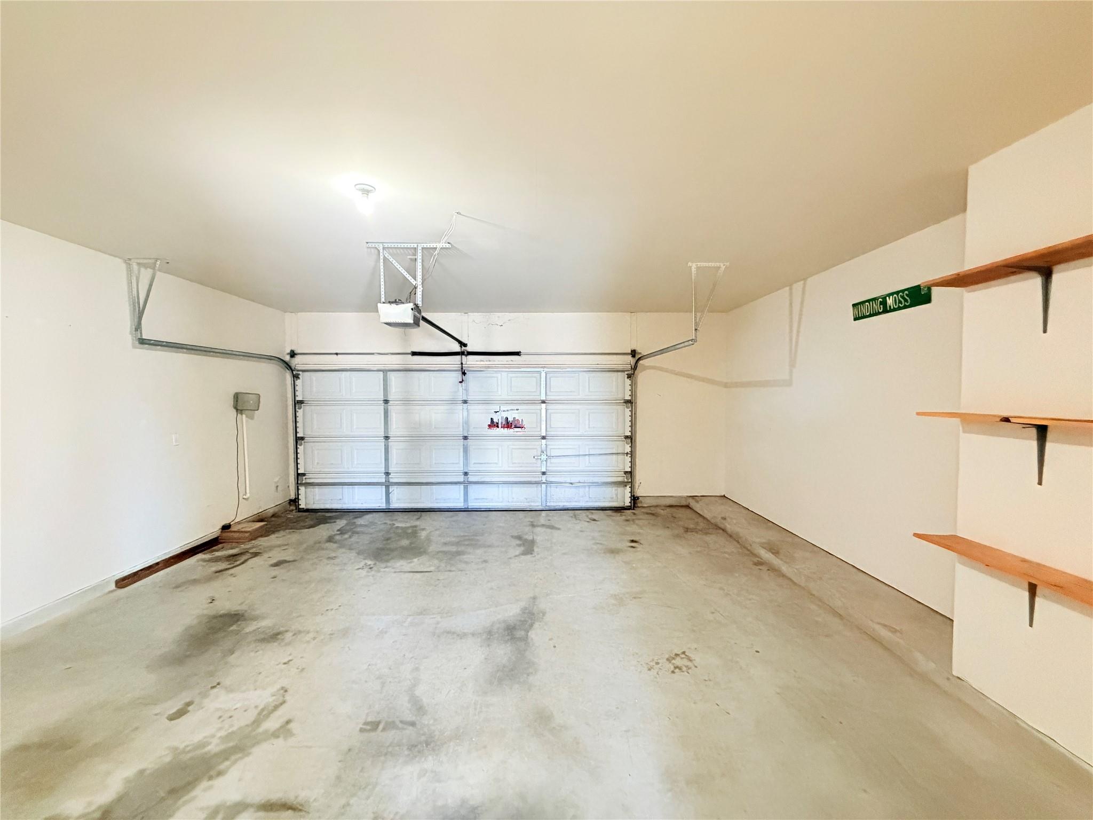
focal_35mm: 14
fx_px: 442
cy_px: 410
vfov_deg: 85.7
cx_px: 546
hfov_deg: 102.1
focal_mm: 2.22
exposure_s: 1/60
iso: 640
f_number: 2.2
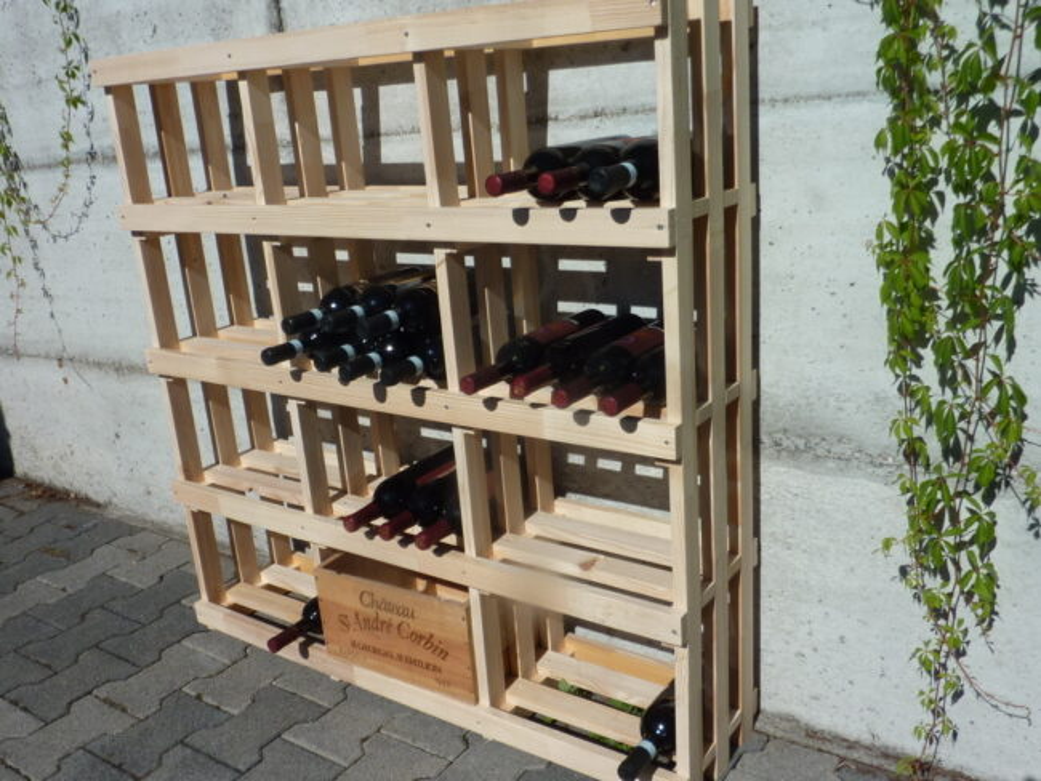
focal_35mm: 31
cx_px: 520
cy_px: 390
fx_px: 933
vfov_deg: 45.5
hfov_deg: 58.3
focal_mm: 4.1
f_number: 5.6
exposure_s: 1/800
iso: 80
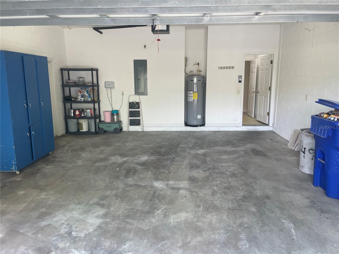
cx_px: 170
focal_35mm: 26
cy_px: 127
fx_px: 255
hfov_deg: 67.3
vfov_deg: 53.1
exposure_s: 1/121
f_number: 1.6
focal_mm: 4.2
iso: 50
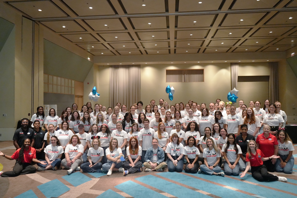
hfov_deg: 65.5
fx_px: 231
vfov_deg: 46.4
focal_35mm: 28
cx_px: 148
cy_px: 99
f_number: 3.5
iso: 5000
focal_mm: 28
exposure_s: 1/160
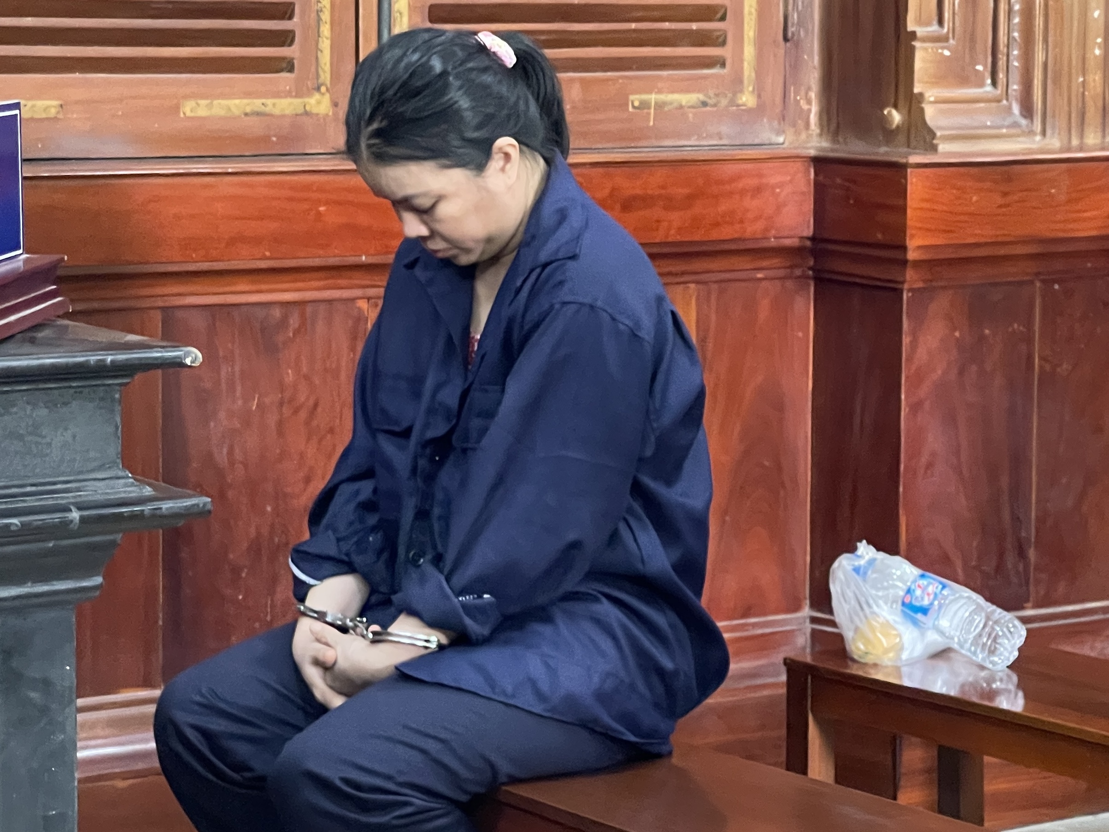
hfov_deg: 30.3
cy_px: 416
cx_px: 554
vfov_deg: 22.9
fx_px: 2050
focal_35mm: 64
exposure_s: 1/25
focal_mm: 7.5
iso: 1000
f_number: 2.2
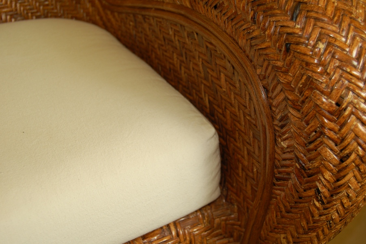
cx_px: 183
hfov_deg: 46.4
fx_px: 427
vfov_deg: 31.8
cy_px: 122
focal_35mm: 42
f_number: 4.2
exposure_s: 1/60
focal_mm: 28
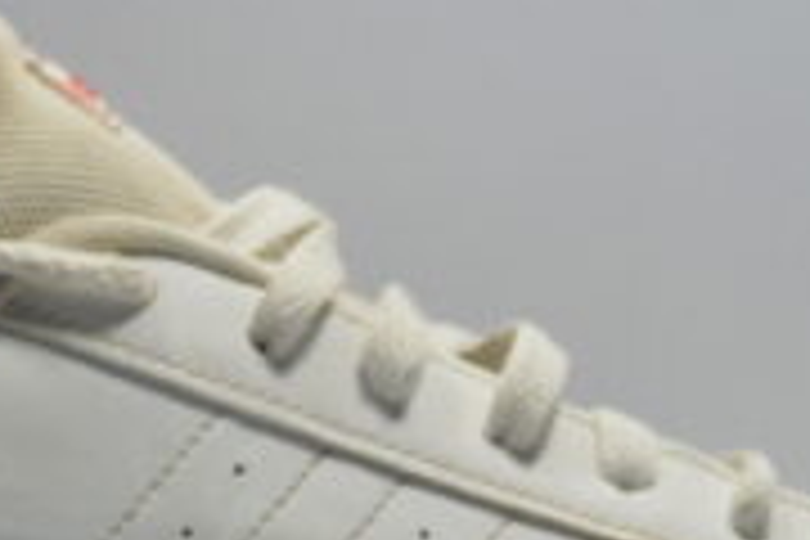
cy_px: 412
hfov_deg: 3.1
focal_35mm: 675
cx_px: 212
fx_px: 15179
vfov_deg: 2.0
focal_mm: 135
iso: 400
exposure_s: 1/160
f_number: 4.2
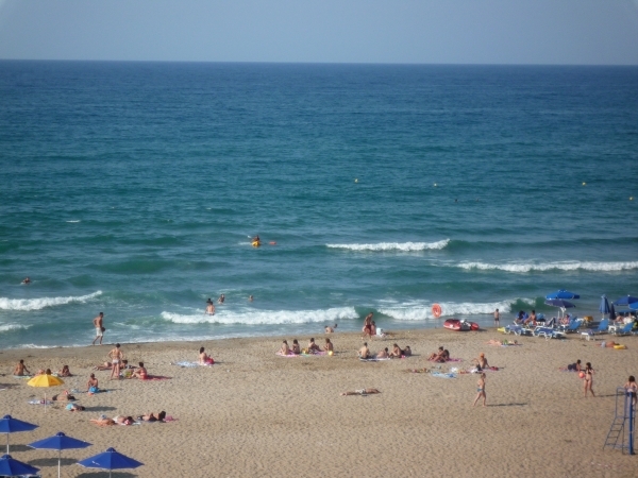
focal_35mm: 125
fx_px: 2304
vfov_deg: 11.9
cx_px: 319
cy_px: 239
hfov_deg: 15.8
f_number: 5.9
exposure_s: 1/400
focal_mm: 22
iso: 100
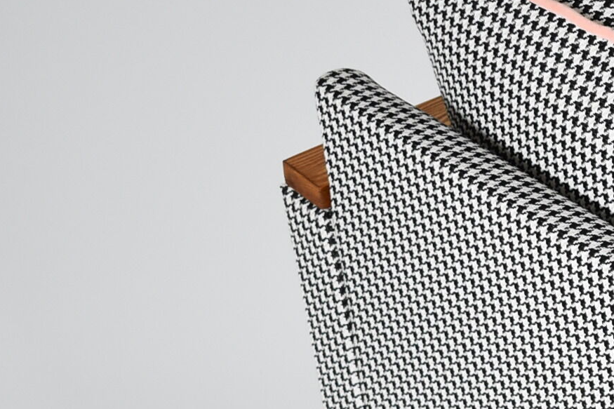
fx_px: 2626
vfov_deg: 8.8
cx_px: 978
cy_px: 478
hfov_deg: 12.5
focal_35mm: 154
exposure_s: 1/125
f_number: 4.2
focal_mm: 30
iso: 1000
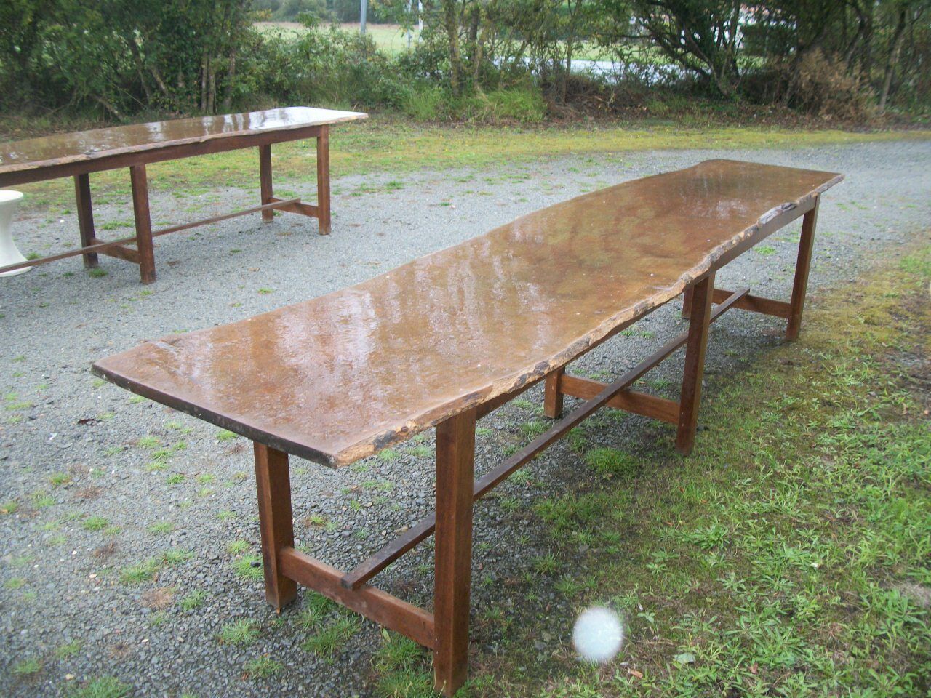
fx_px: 861
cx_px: 466
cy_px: 349
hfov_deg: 56.8
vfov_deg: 44.2
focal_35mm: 32
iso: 80
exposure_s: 1/30
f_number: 2.9
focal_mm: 5.7
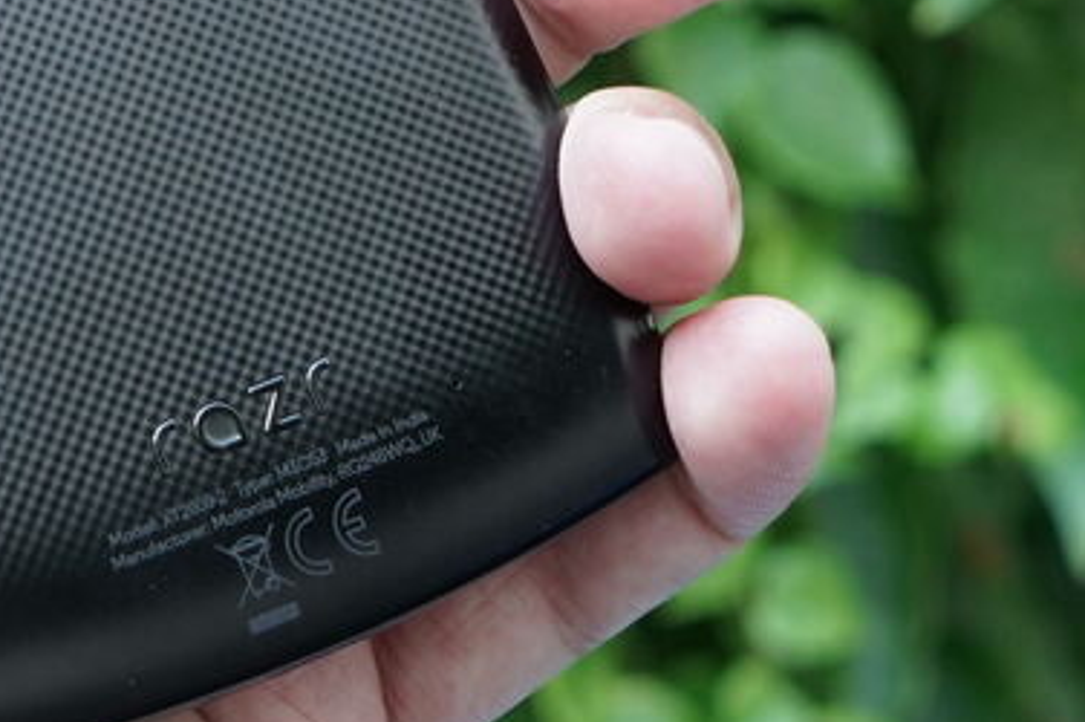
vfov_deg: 17.9
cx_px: 48
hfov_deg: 25.9
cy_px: 104
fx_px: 2258
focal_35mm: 75
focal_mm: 34
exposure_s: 1/200
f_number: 6.3
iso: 1000
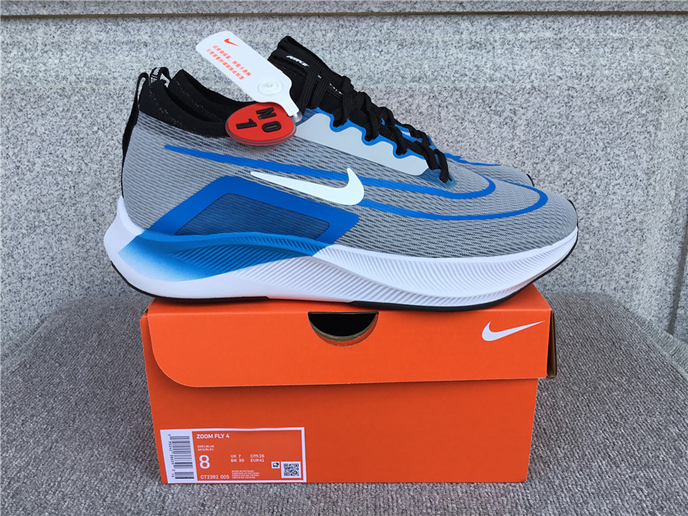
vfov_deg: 45.4
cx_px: 344
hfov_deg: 58.4
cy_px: 258
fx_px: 616
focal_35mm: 31
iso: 25
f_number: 2.4
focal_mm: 3.3
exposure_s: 1/219
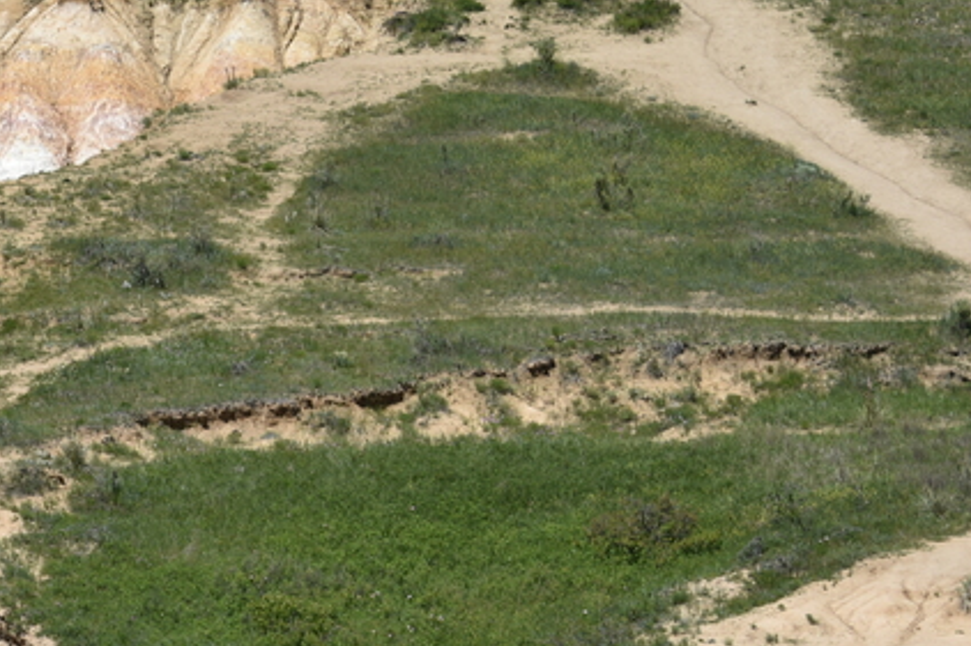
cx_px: -278
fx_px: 6956
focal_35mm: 258
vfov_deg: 5.3
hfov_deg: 7.9
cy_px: 543
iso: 100
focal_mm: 85
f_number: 9
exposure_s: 1/320
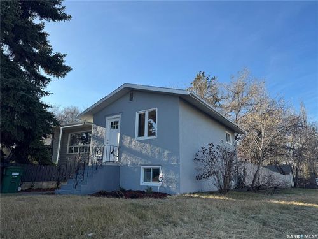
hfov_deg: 71.6
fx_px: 220
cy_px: 120
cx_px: 159
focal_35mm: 24
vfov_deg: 56.8
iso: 80
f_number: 1.78
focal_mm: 6.76
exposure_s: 1/2415
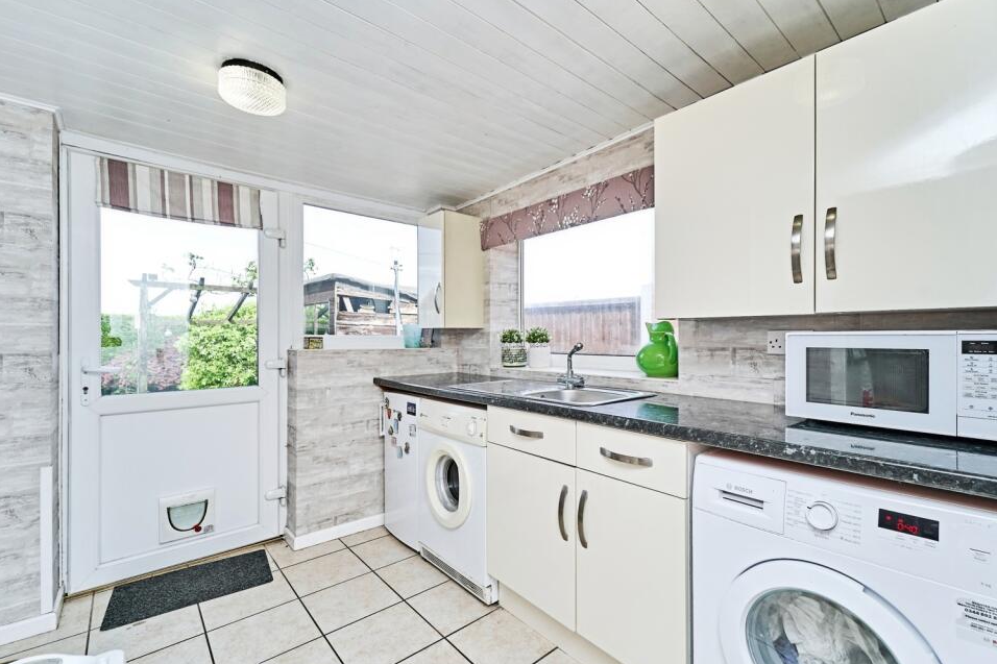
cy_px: 346
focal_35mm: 15
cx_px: 531
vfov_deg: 77.3
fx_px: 415
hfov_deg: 100.3
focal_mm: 14
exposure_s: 1/160
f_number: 8
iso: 400
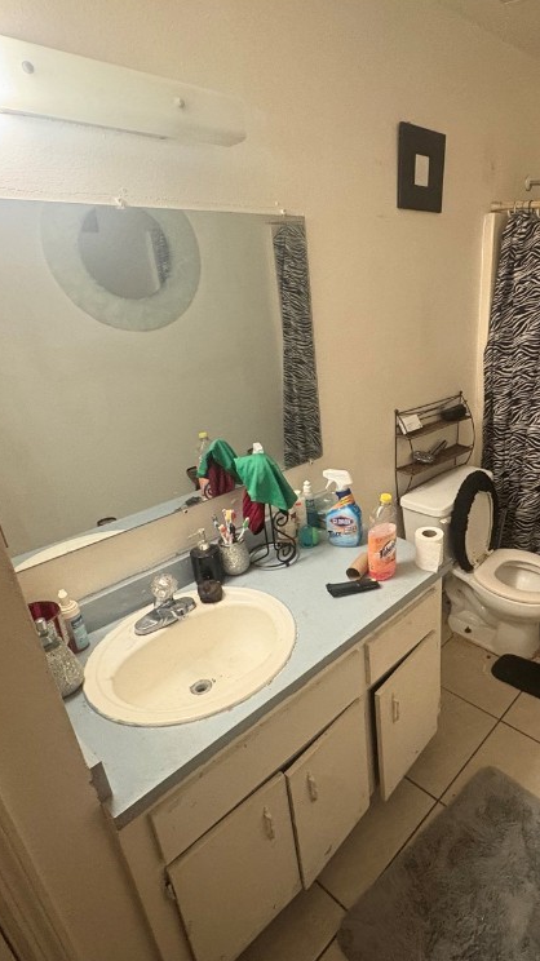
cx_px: 416
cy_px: 486
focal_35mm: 21
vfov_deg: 83.9
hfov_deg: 50.9
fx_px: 535
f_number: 2.2
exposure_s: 1/40
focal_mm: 2.22
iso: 800
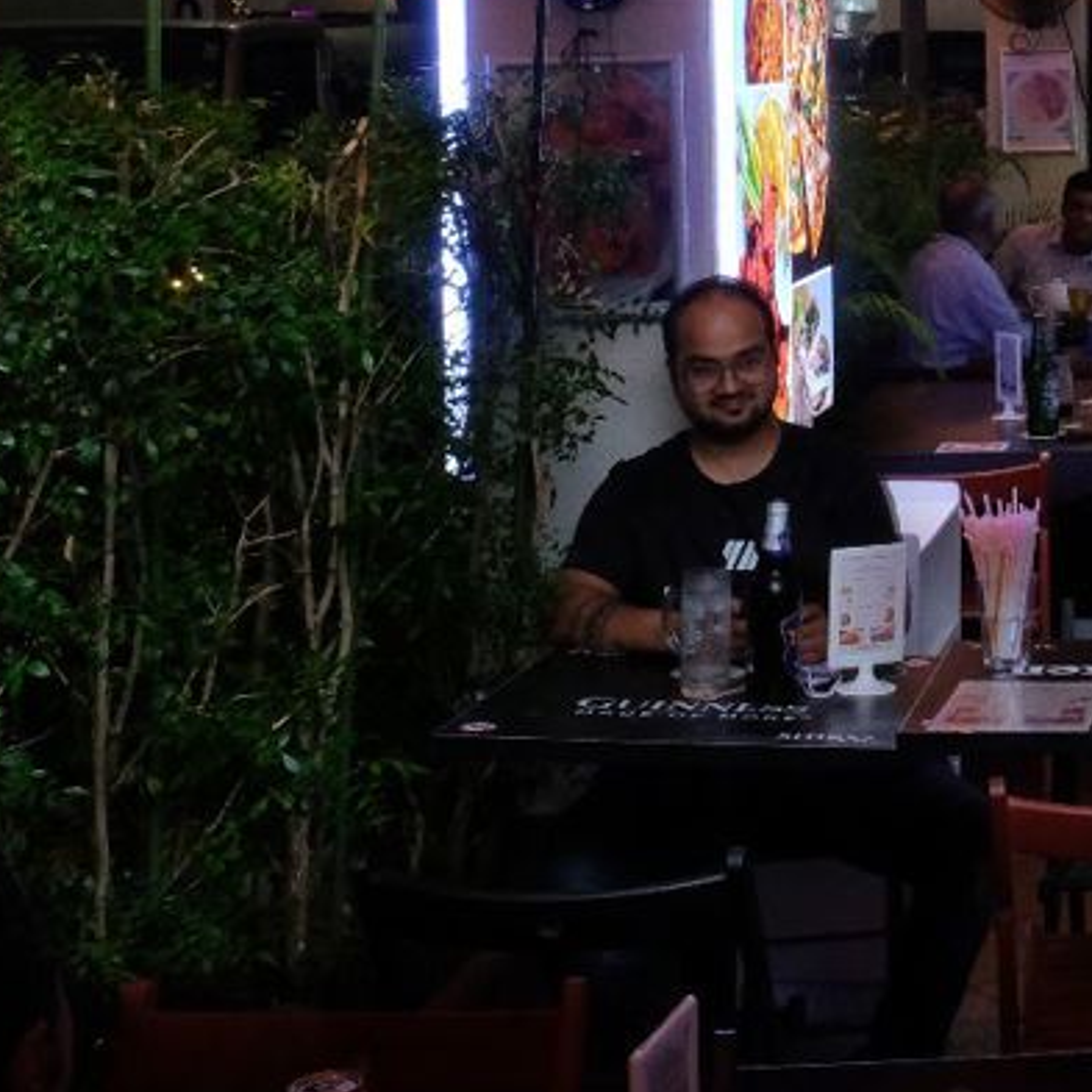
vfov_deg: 23.9
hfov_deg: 22.4
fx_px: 2498
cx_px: 1359
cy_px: 94
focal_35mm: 70
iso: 2500
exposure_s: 1/30
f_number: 18
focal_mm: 18
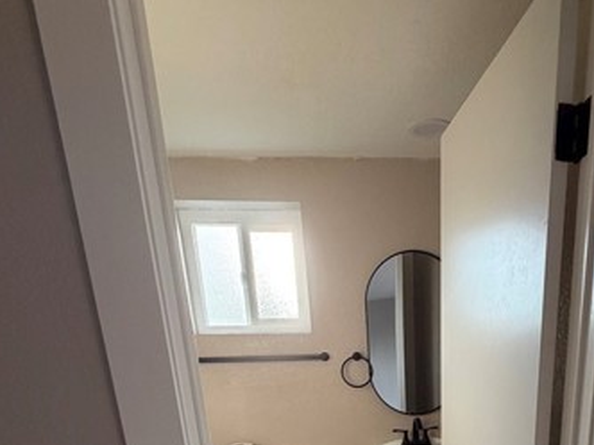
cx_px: 413
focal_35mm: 27
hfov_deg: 63.0
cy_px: 472
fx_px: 463
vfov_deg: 42.2
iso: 320
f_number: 2.2
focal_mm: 2.22
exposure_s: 1/102
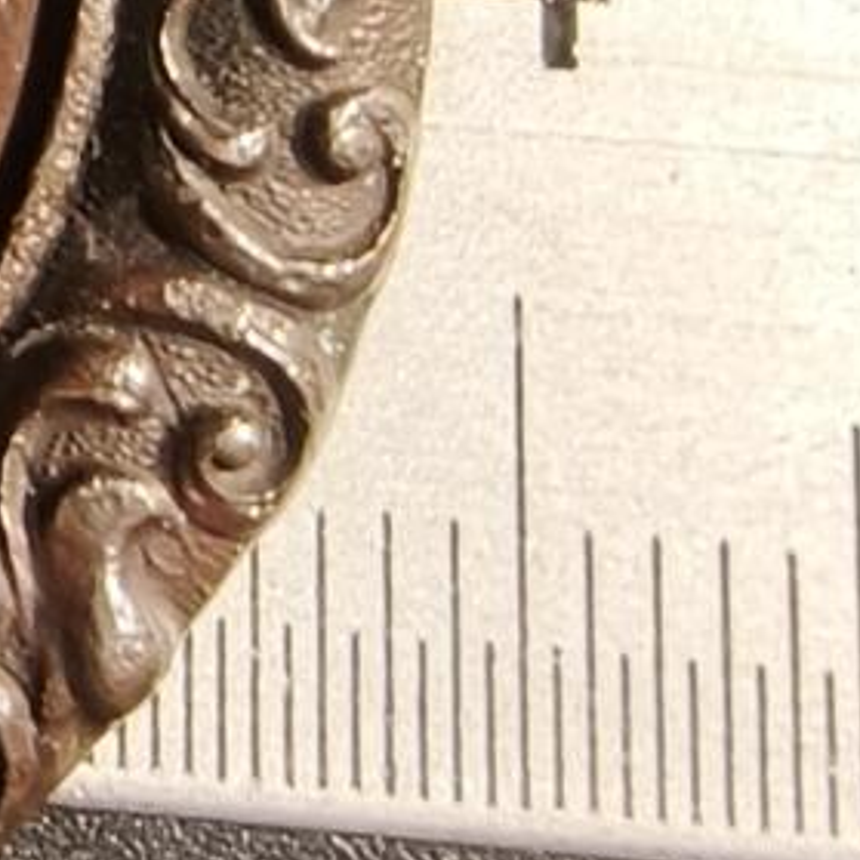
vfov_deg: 13.3
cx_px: -592
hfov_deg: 12.4
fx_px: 3682
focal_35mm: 131
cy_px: 395
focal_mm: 2.32
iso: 200
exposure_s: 1/100
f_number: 2
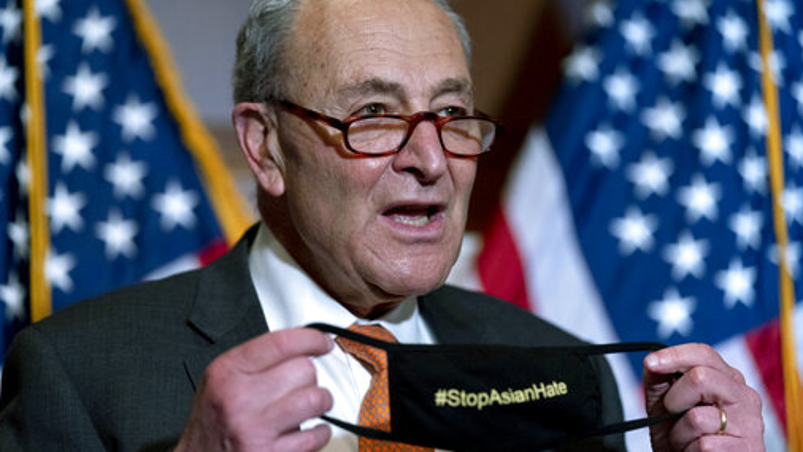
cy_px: 209
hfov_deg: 17.2
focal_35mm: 125
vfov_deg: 9.7
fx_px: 2662
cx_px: 400
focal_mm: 118
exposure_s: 1/320
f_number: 2.8
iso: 4000
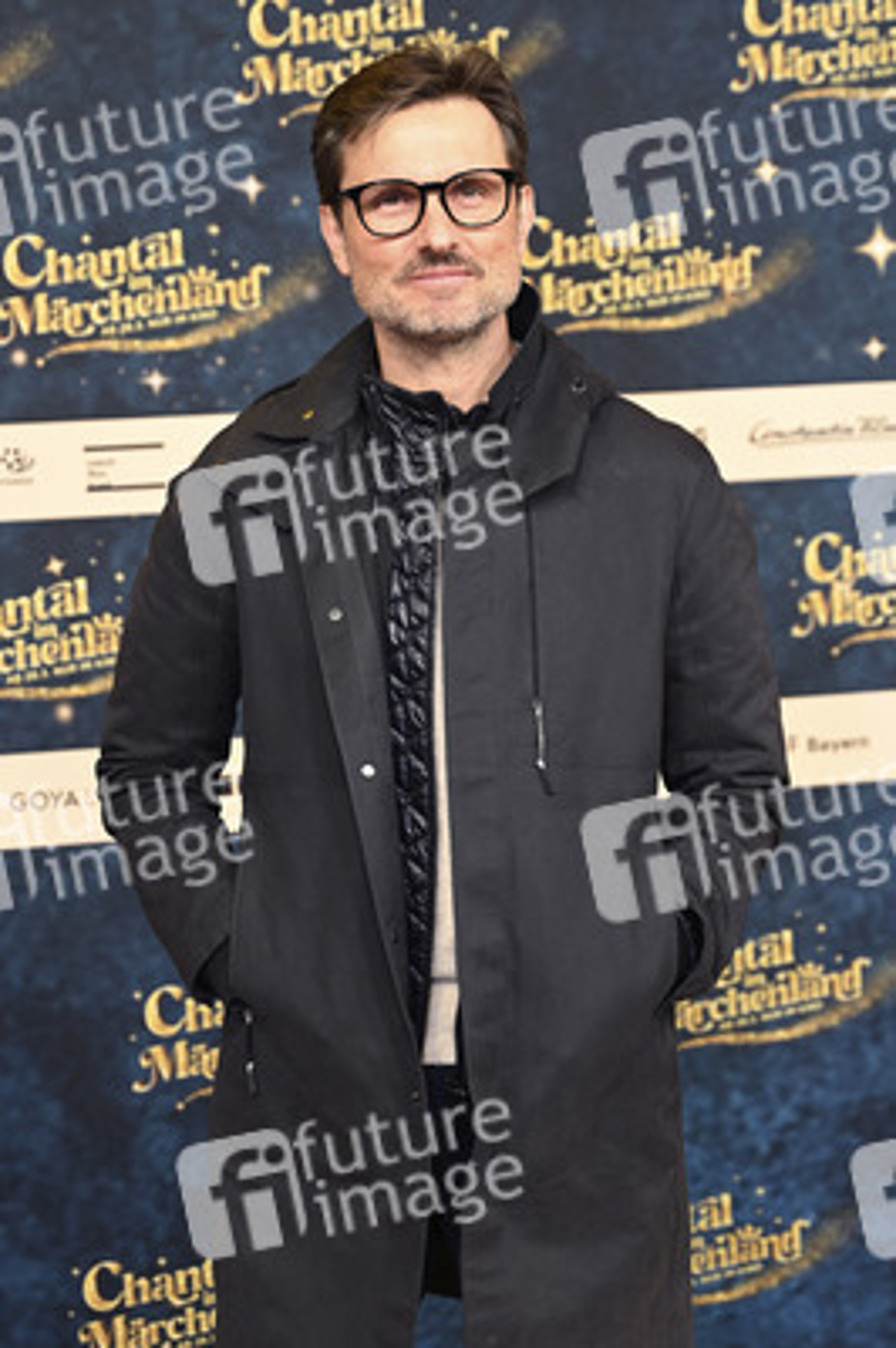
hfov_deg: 26.9
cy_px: 674
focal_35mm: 50
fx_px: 1870
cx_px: 448
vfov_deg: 39.6
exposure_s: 1/160
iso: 400
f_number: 2.8
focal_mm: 50
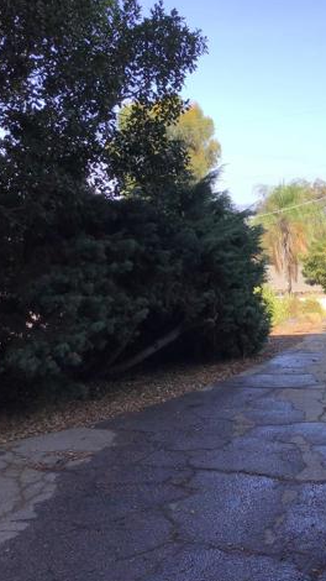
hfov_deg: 24.5
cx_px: 342
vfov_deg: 44.6
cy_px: 293
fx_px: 708
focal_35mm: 46
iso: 25
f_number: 2.4
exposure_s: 1/445
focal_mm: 3.3
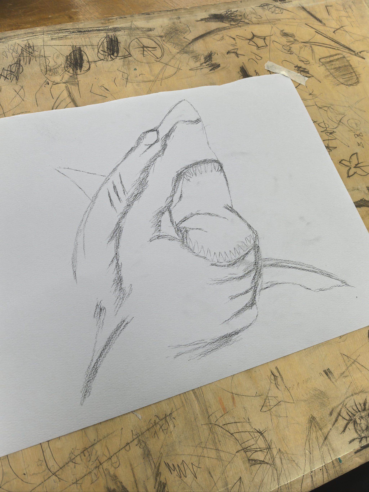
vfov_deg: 65.3
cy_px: 246
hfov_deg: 51.4
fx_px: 384
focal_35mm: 27
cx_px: 184
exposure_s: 1/50
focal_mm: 6.98
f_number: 2.8
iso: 320
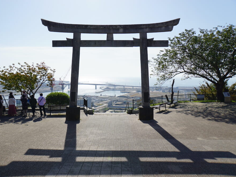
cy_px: 90
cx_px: 103
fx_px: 215
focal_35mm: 32
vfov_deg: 44.7
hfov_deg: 57.3
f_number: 5
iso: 100
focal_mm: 19
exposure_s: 1/1000
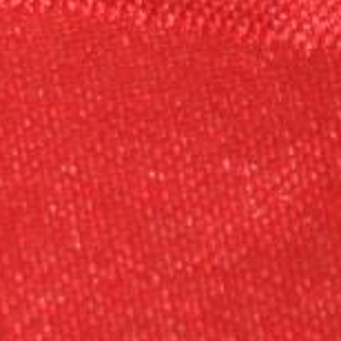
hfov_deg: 3.5
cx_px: -673
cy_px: -412
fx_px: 5472
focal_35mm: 491
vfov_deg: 3.5
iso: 200
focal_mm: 55
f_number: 5.6
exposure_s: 1/200
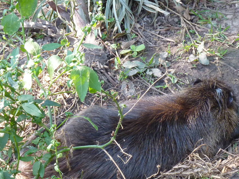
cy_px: 114
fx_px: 1423
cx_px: 184
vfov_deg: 7.2
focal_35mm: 206
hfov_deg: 9.6
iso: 200
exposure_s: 1/50
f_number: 4.4
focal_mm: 18.2
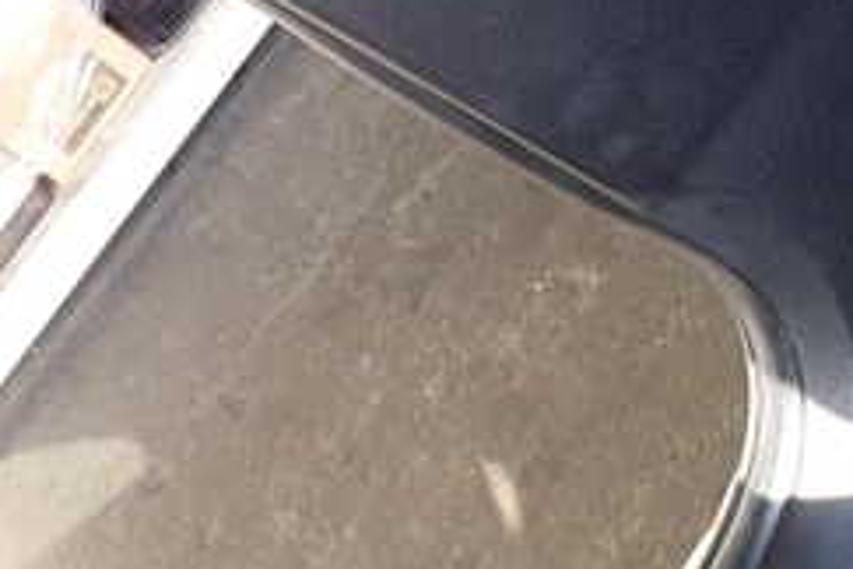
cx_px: 541
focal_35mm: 77
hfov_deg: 26.2
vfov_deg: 17.3
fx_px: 1824
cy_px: -14
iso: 320
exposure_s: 1/125
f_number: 2.3
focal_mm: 5.4
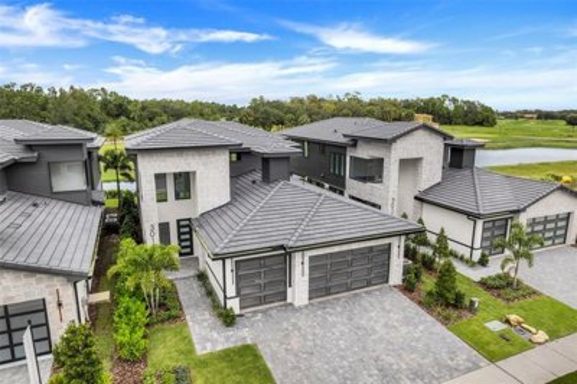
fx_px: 352
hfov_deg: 78.6
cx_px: 288
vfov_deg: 57.1
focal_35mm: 22
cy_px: 192
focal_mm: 8.38
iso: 100
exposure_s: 1/80
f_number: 2.8
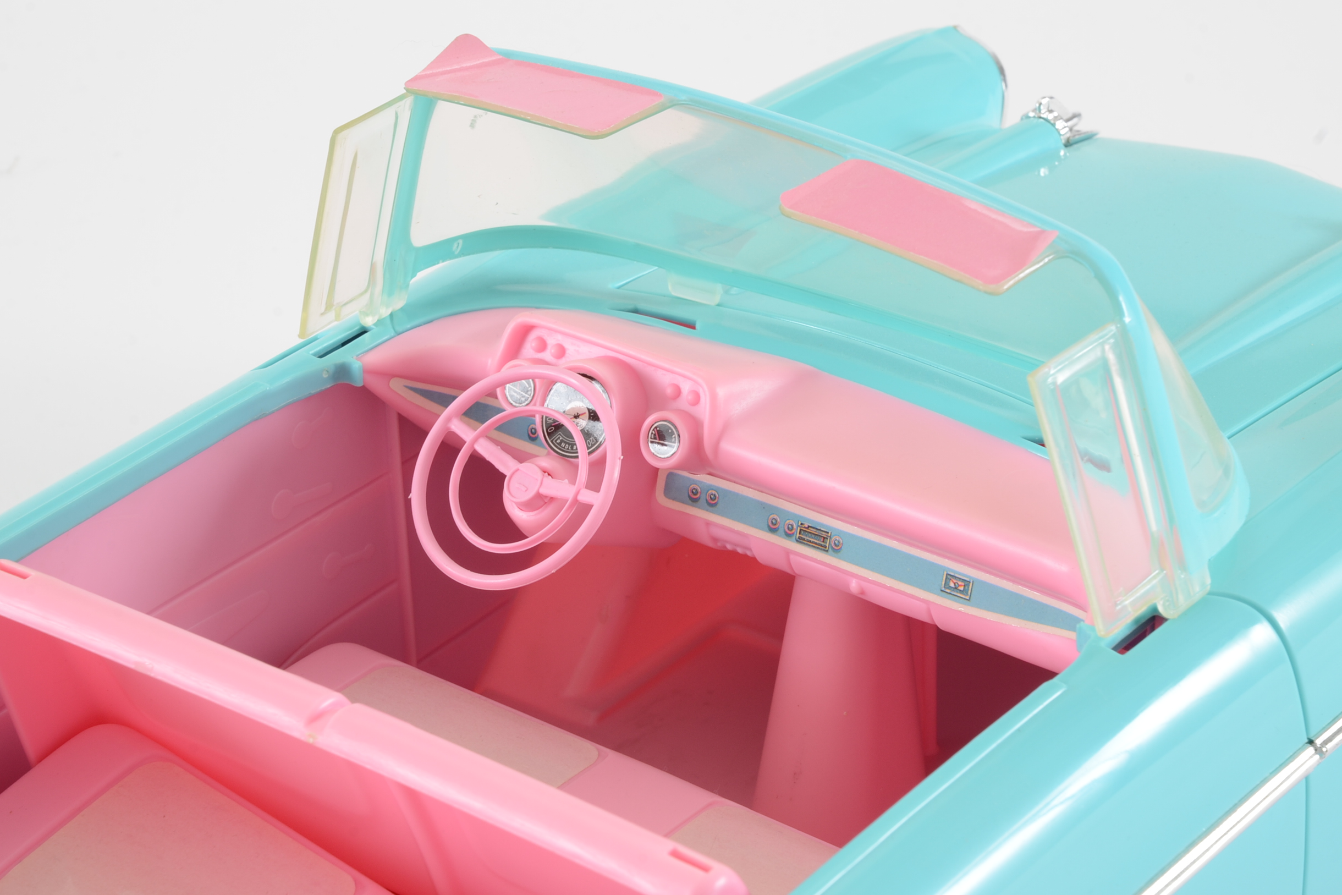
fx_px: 4790
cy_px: 447
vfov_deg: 10.7
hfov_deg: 15.9
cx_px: 674
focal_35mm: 129
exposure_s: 1/125
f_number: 14
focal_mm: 85
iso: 200
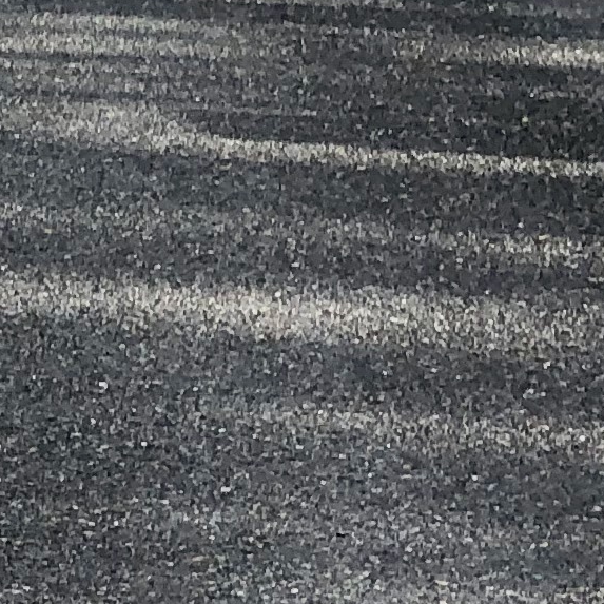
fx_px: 3435
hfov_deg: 8.9
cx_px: -967
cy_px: 892
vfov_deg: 9.8
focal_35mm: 174
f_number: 1.8
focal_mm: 3.99
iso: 20
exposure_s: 1/294
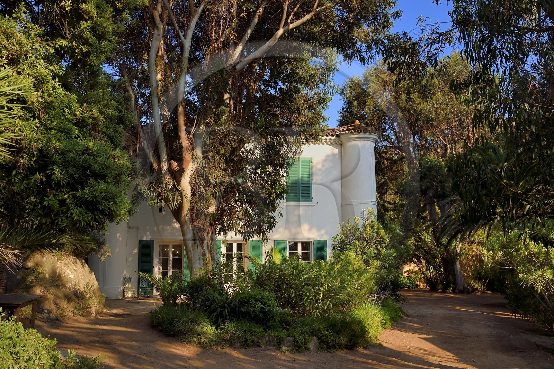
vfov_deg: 38.9
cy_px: 184
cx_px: 277
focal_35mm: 34
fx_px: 523
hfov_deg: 55.8
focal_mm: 34
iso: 200
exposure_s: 1/250
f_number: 9
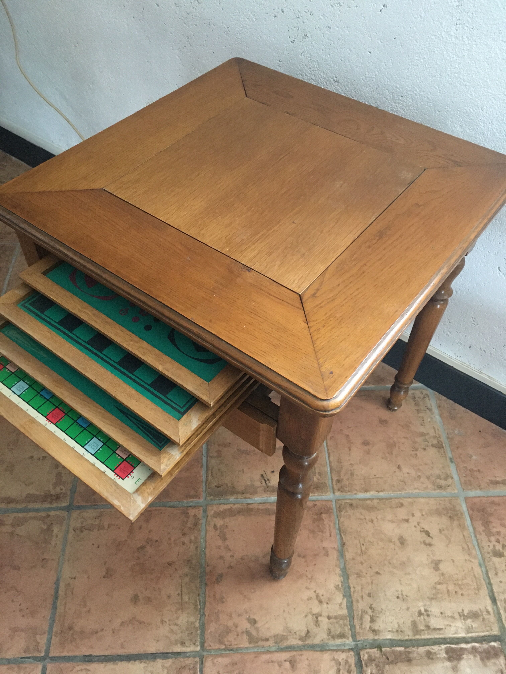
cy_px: 337
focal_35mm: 29
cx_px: 253
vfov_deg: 61.7
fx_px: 565
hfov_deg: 48.2
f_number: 2.2
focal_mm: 4.15
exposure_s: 1/17
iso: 250
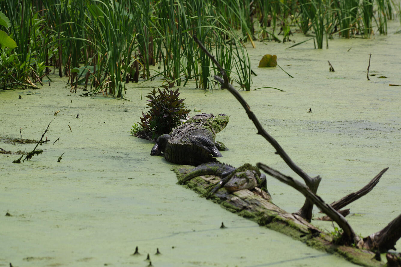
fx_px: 5007
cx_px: 200
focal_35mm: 450
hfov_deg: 4.6
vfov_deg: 3.0
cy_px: 134
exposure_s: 1/2500
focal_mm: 300
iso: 200
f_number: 5
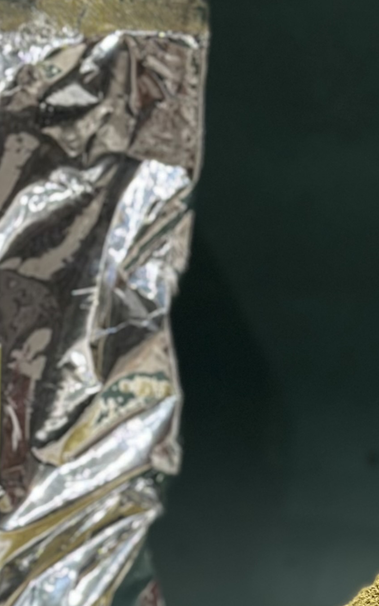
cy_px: 493
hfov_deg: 8.6
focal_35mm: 152
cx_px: 100
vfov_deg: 13.7
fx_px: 2511
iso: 64
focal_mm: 6.86
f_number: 1.78
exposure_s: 1/160
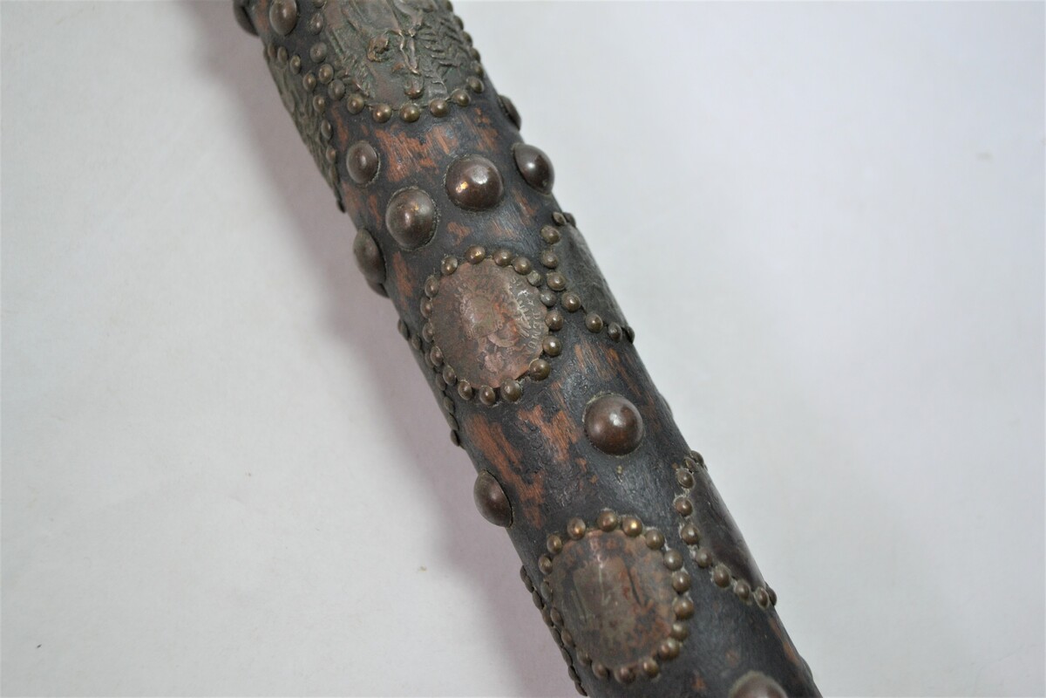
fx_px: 1220
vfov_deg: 31.9
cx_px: 523
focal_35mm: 42
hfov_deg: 46.4
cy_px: 349
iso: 640
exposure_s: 1/60
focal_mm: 28
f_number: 4.5
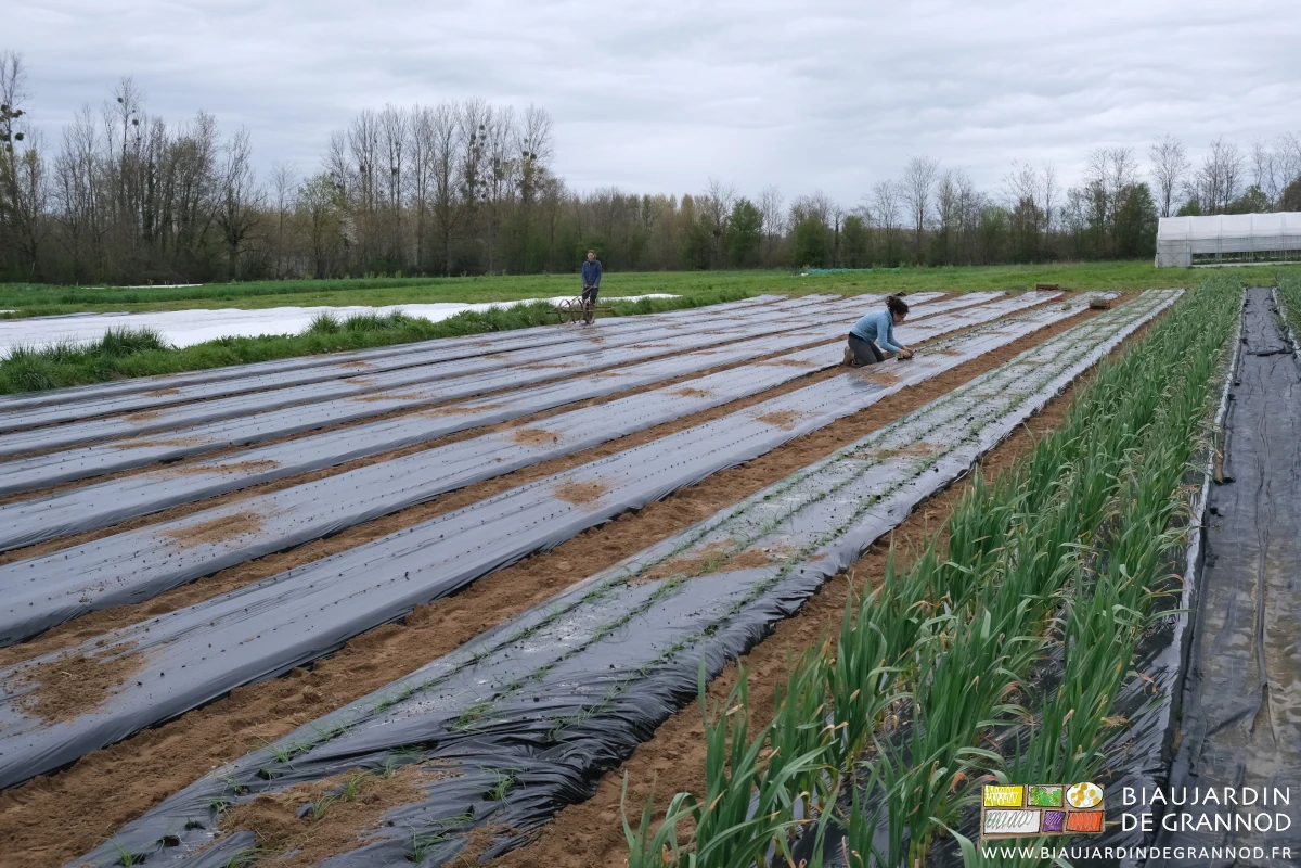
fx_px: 1373
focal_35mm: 38
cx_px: 650
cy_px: 434
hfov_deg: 50.7
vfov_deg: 35.1
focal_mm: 25.4
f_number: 6.4
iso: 2000
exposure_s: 1/500
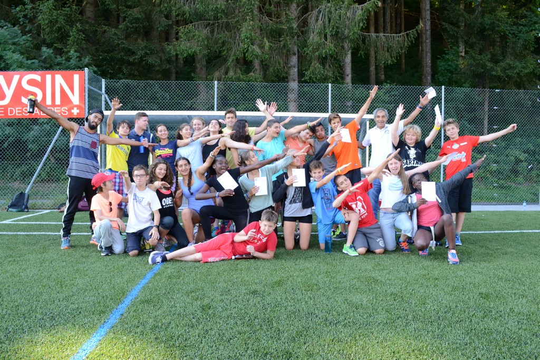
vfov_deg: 47.9
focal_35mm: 27
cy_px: 180
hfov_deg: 67.4
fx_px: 405
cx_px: 270
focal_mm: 18
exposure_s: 1/250
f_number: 8
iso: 1600
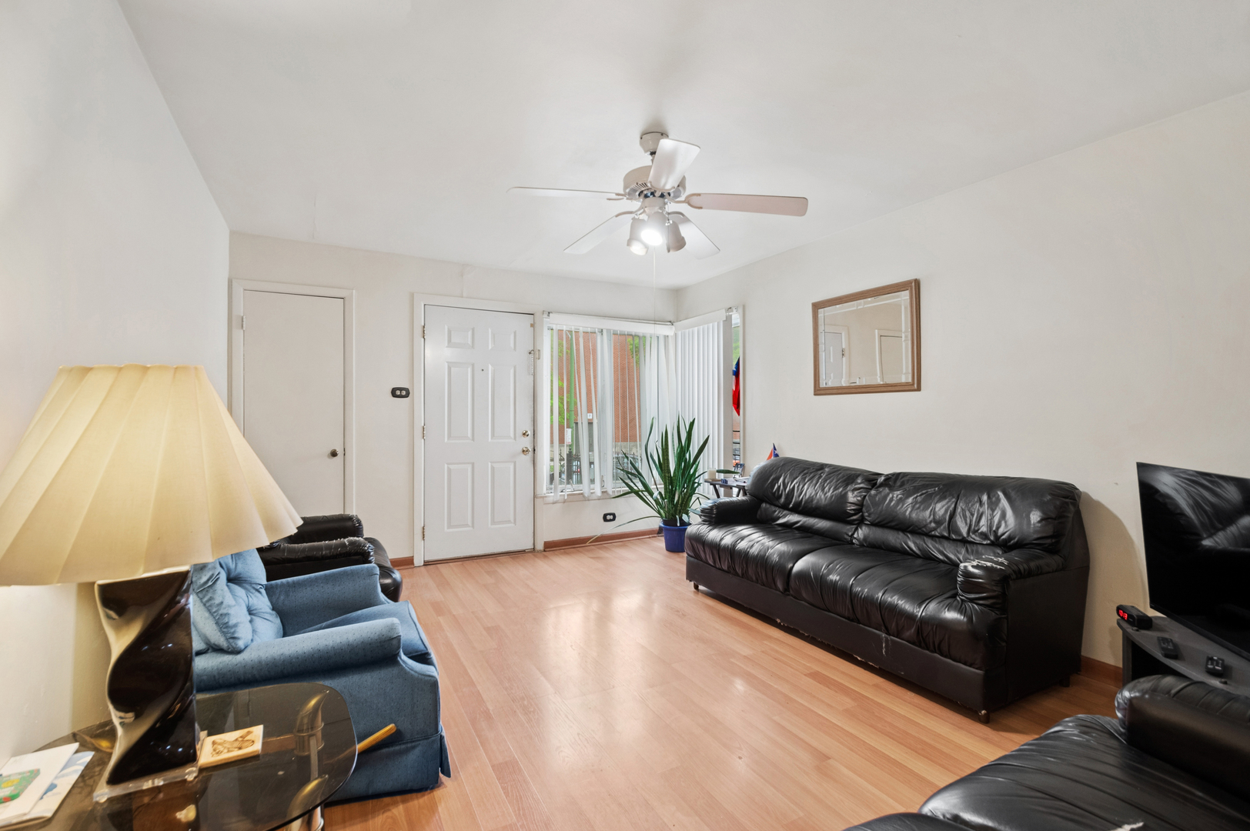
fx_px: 520
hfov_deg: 100.4
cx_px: 625
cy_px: 416
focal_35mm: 15
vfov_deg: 77.2
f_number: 8
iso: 400
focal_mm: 10
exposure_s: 1/8
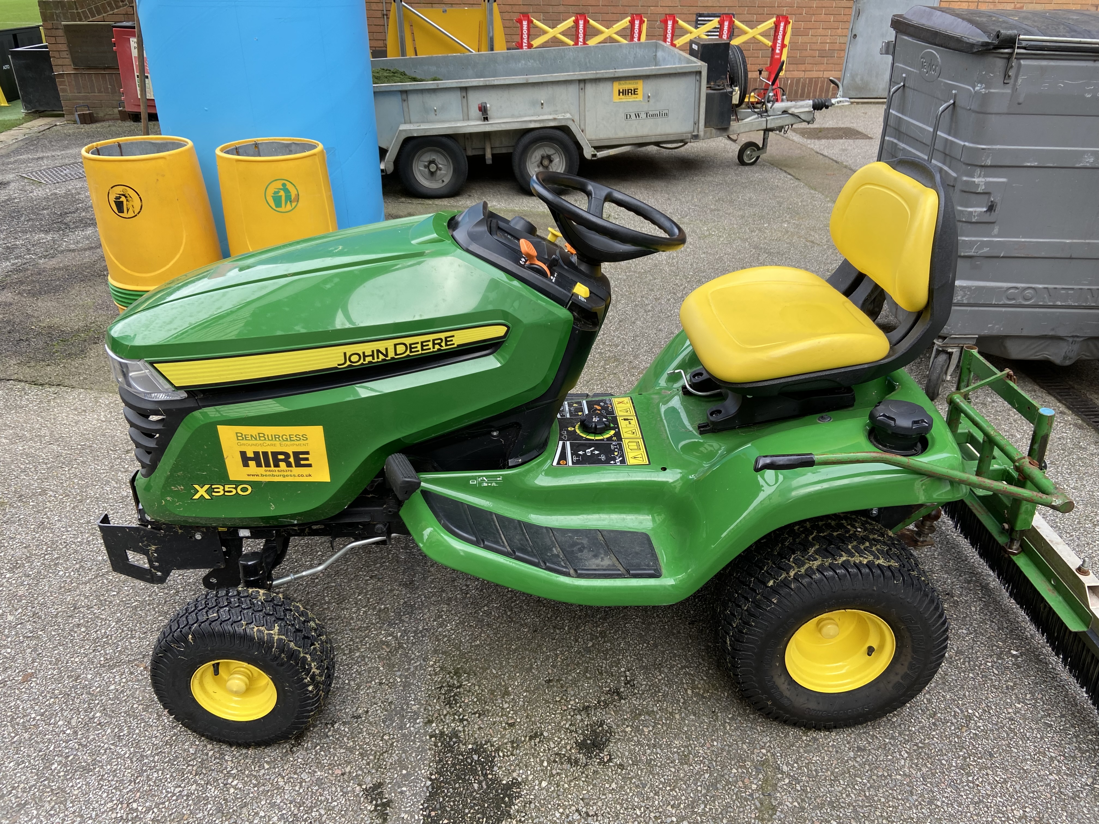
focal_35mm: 26
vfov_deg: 53.1
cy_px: 412
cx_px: 550
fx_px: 825
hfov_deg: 67.3
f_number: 1.8
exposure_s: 1/122
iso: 32
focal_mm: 4.25
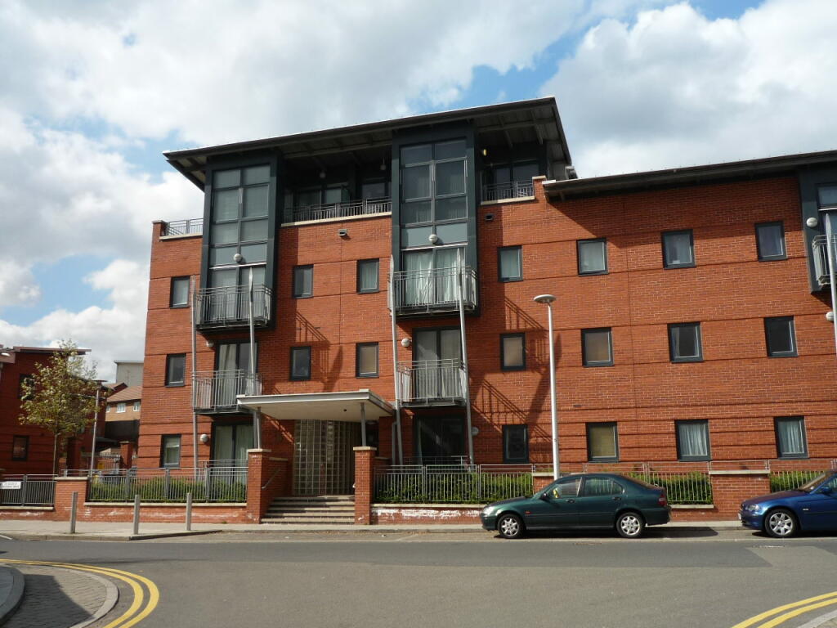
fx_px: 774
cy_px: 314
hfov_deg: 56.8
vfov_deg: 44.2
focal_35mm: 32
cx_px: 418
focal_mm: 4.4
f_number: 4
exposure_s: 1/640
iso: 100
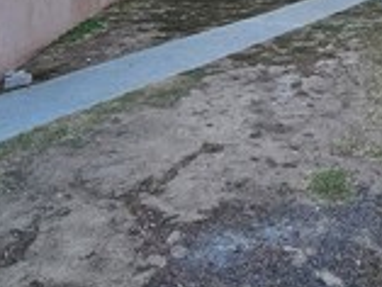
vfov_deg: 25.8
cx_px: 265
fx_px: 585
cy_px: -17
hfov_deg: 35.7
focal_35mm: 53
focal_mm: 1.74
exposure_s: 1/230
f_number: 2.2
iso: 50
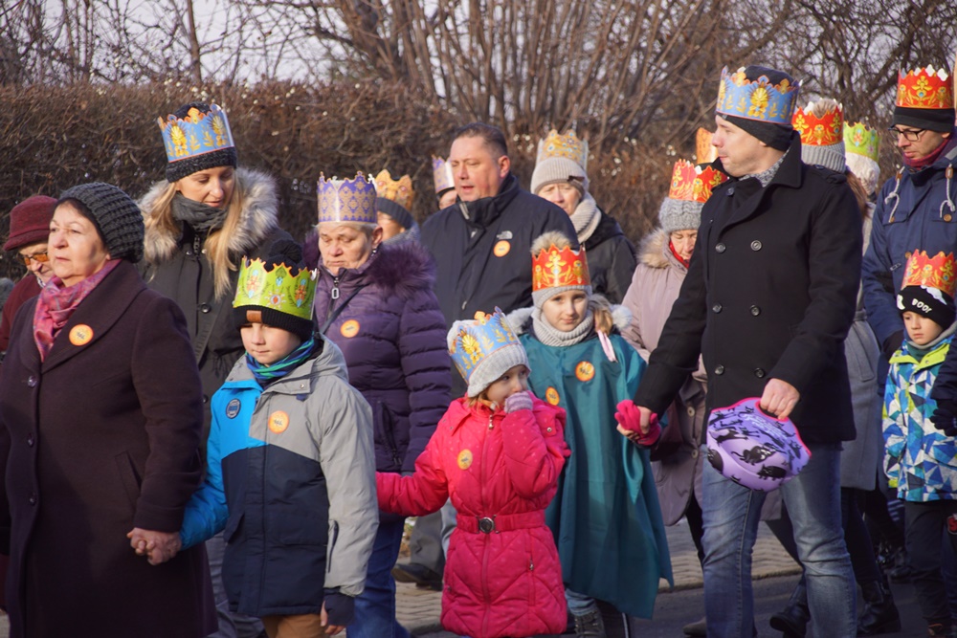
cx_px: 478
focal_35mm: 195
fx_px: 5184
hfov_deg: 10.5
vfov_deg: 7.0
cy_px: 319
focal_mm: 130
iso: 200
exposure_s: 1/200
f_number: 5.6
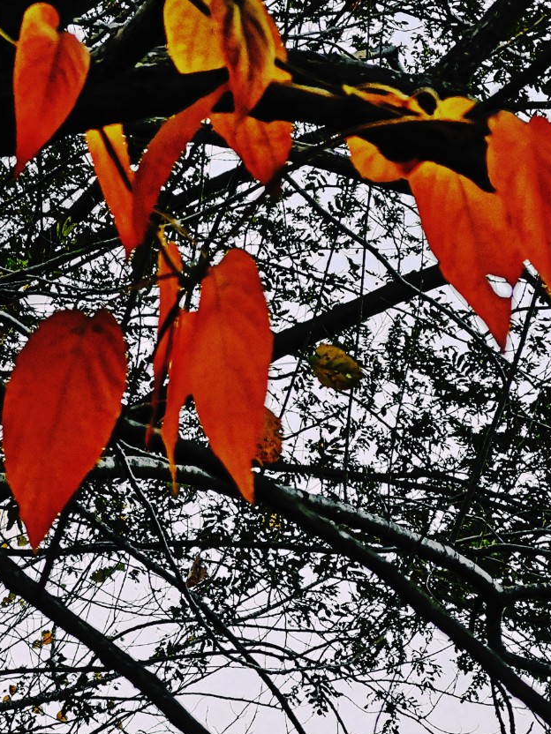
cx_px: 223
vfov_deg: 12.1
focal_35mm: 163
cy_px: 330
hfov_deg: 9.1
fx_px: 3459
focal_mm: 7.48
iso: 50
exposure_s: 5
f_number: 2.4
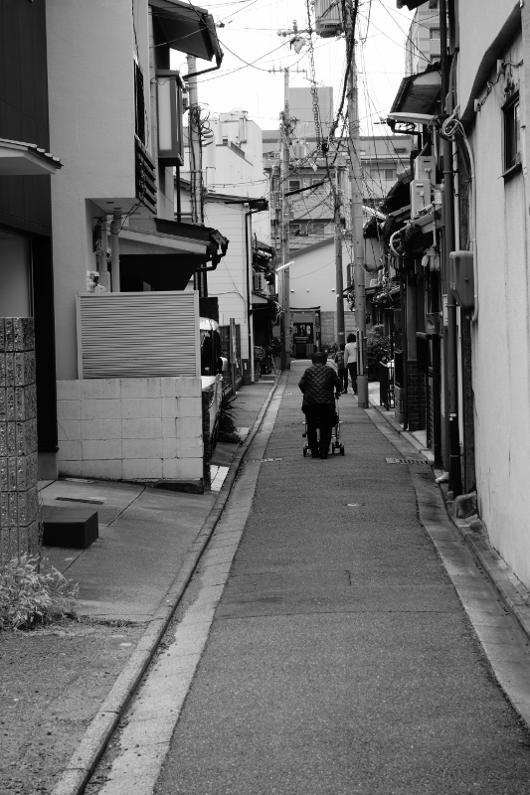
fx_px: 2209
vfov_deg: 20.4
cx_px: 265
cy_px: 398
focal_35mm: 100
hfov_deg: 13.7
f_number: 5.6
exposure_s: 1/100
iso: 125
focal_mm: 37.1
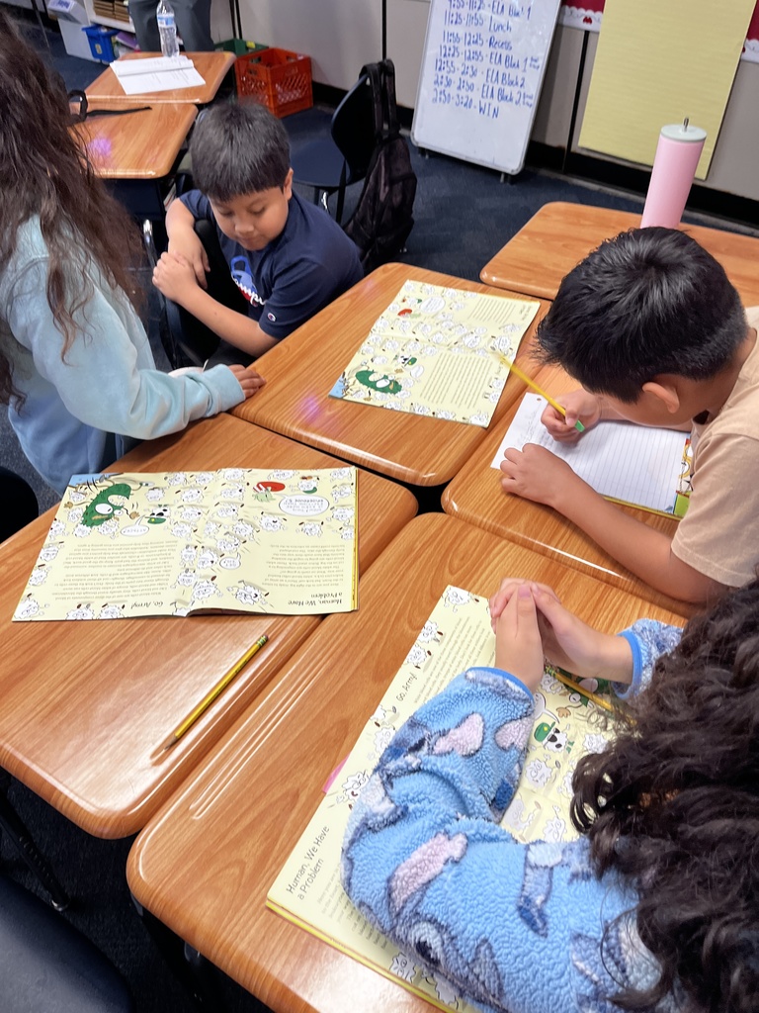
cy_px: 506
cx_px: 380
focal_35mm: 26
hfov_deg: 53.1
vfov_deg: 67.3
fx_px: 760
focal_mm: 5.1
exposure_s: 1/60
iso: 64
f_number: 1.6
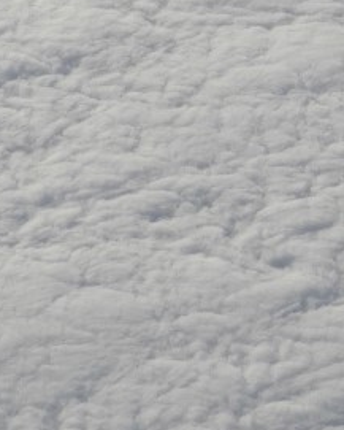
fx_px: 6919
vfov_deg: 3.5
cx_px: 828
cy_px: -98
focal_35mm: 544
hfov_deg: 2.8
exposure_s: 1/1600
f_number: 4.8
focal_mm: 18.8
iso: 100
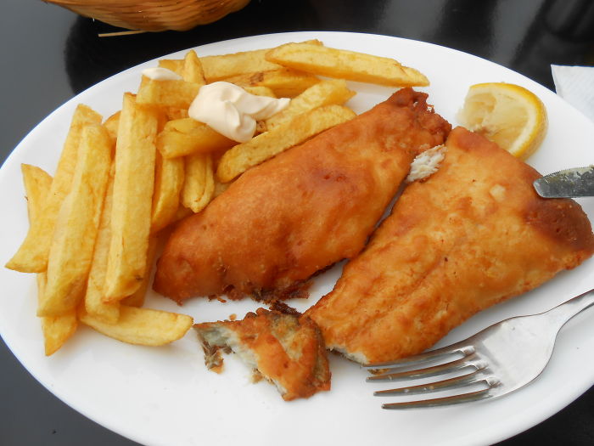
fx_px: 446
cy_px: 223
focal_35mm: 26
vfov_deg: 53.1
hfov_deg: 67.3
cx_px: 297
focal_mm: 4.6
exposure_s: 1/500
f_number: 3.5
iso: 80
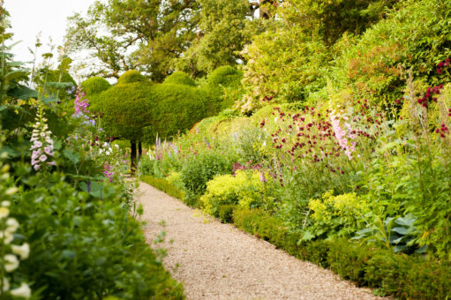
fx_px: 876
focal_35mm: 70
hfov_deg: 28.9
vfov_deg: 19.4
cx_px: 226
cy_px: 150
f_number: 4
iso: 400
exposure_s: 1/400
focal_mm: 70
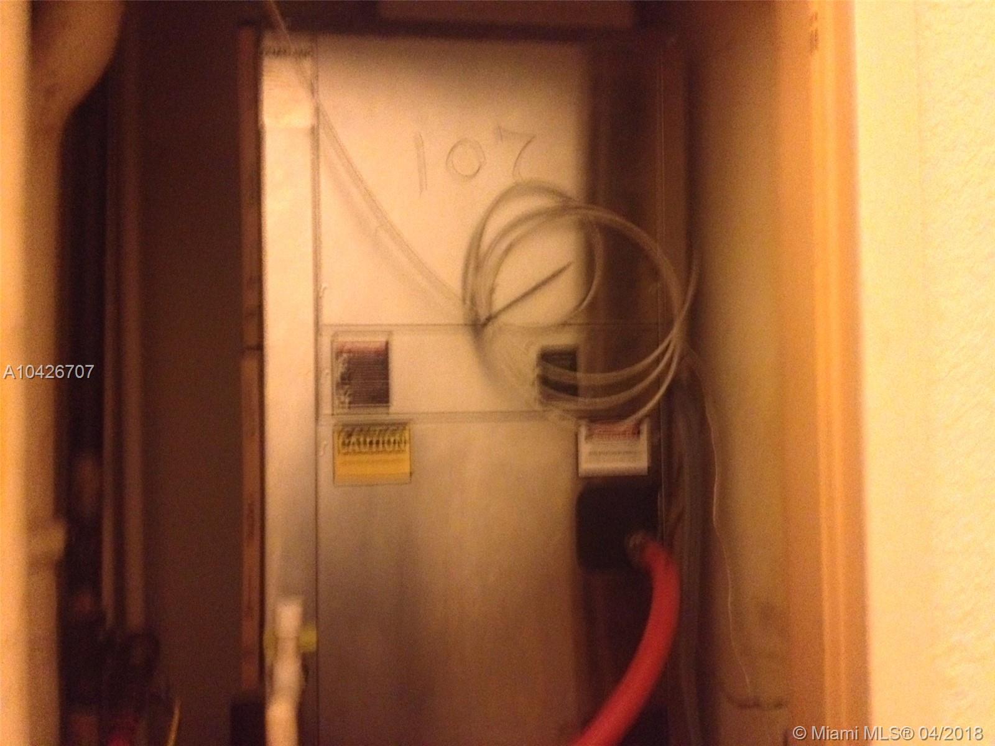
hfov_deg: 52.6
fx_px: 1006
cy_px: 373
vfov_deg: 40.7
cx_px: 498
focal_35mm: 35
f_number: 2.4
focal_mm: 4.28
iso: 800
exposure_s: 1/15
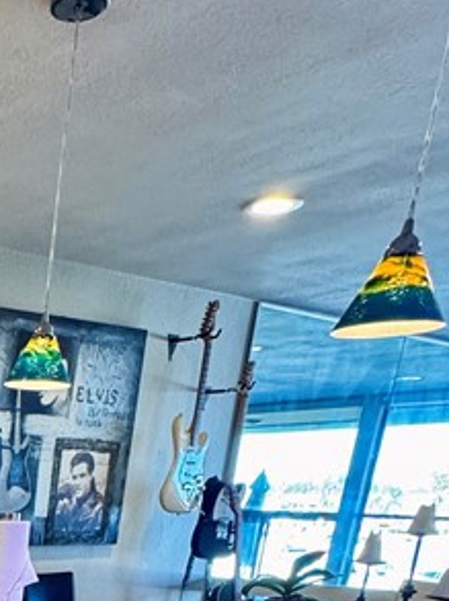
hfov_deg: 23.3
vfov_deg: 30.7
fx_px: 849
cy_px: 777
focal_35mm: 49
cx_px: -238
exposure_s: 1/60
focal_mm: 2.22
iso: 200
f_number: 2.2
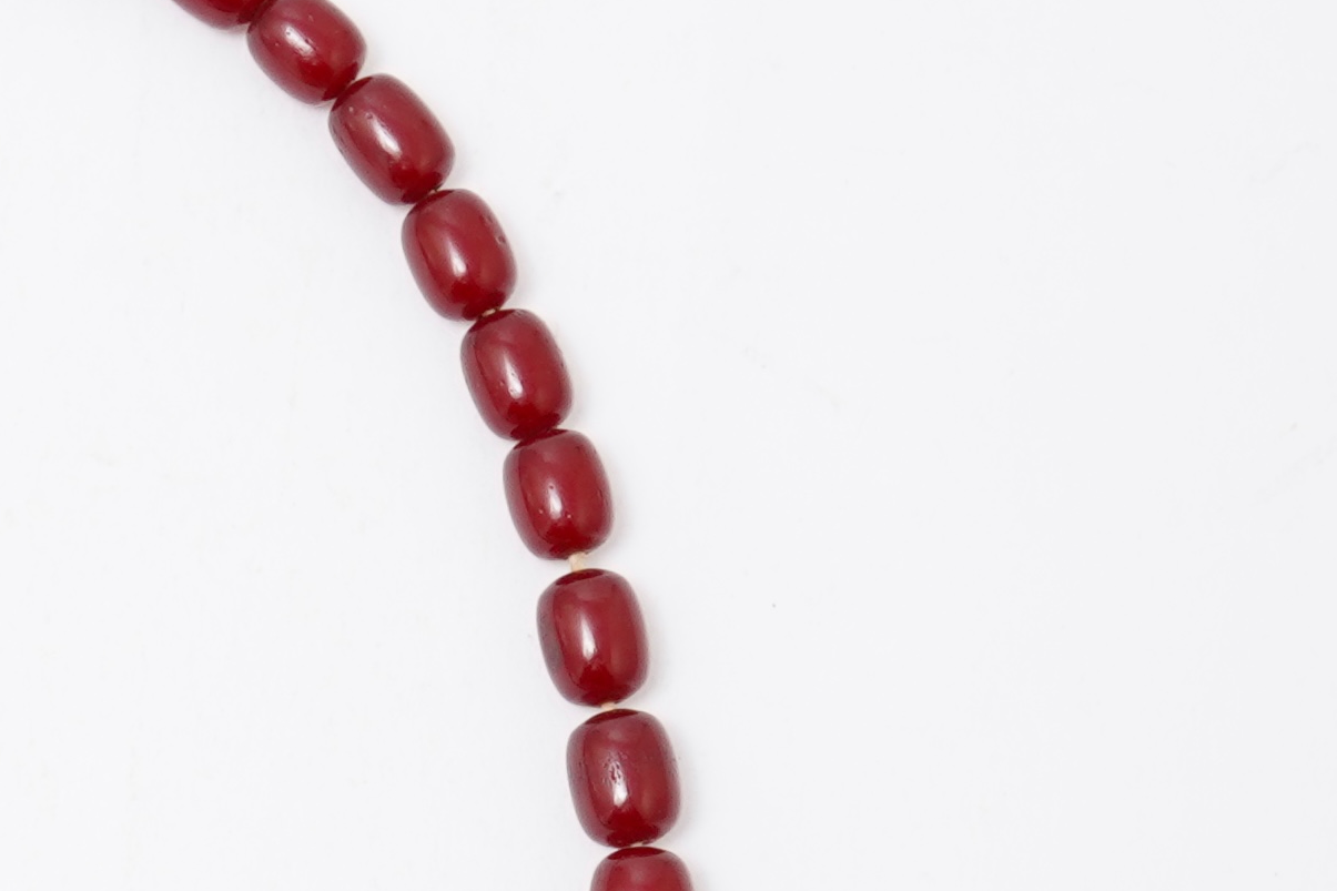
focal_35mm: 147
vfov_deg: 9.2
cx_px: -412
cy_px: 986
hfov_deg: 13.5
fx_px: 5458
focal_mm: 30
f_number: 18
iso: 640
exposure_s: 1/125
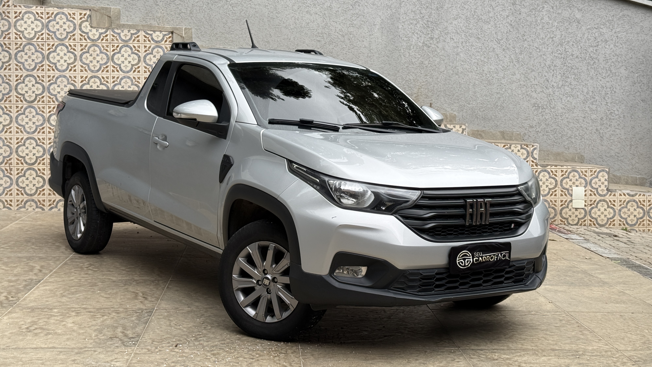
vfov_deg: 22.6
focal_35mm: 53
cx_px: 322
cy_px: 138
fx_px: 916
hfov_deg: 39.2
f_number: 1.78
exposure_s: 1/625
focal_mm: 6.76
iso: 80
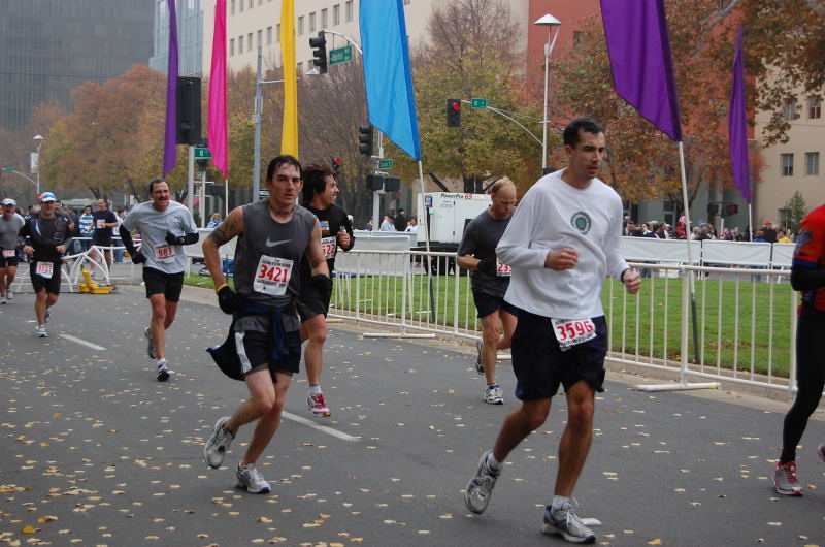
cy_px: 274
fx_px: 1544
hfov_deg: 29.9
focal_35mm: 68
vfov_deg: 20.1
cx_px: 412
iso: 800
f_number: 5.3
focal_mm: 45
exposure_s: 1/400
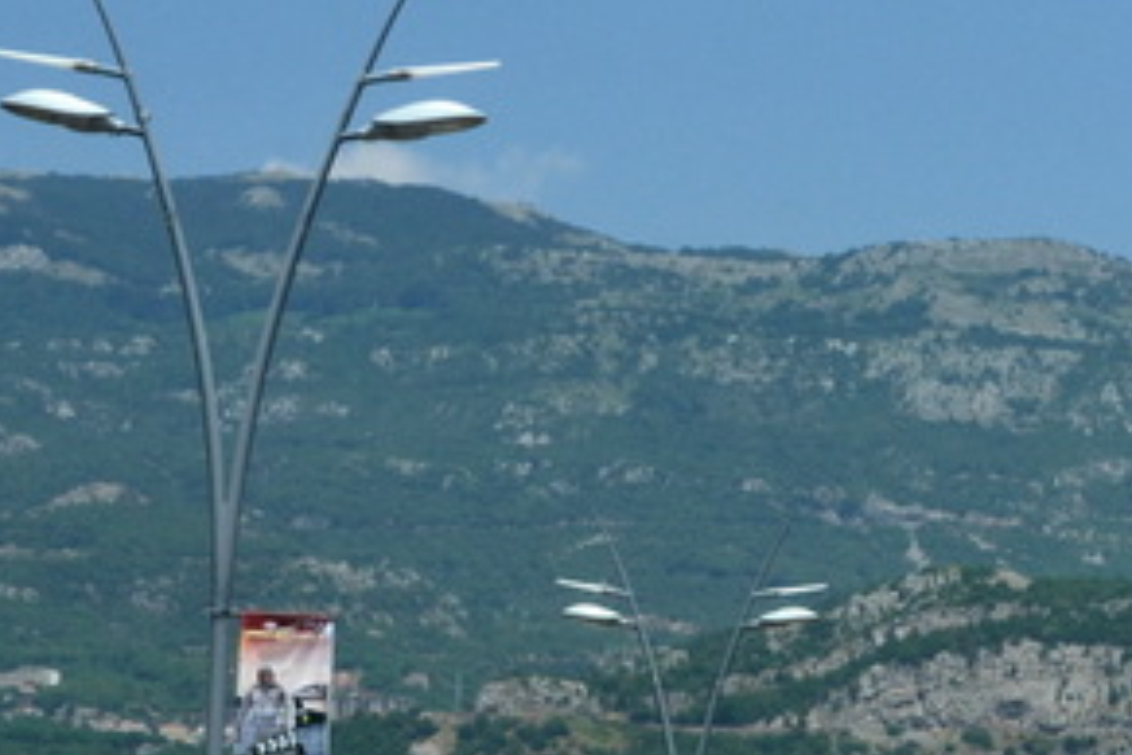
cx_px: 1136
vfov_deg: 10.4
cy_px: 568
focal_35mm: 132
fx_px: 4150
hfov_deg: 15.3
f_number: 11
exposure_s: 1/400
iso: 400
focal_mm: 32
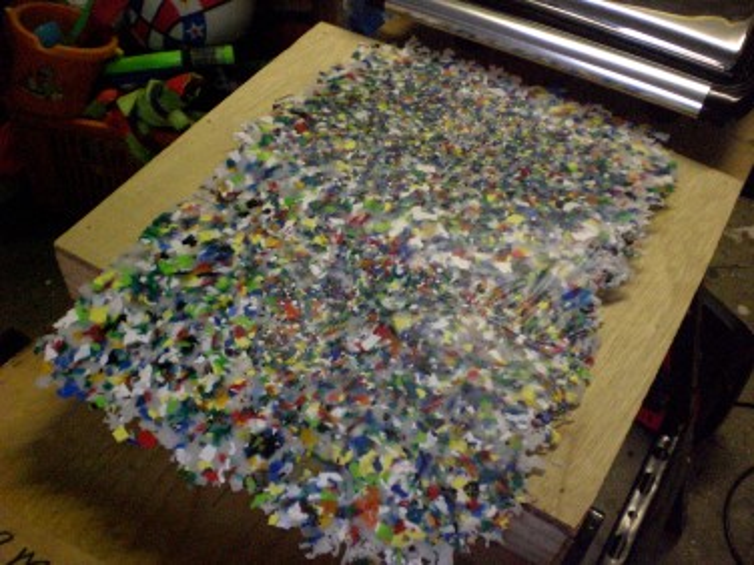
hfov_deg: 49.0
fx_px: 828
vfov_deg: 37.7
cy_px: 282
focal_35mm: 38
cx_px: 377
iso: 800
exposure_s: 1/125
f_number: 3.1
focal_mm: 6.3
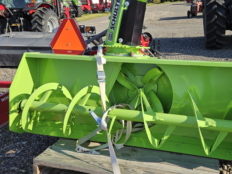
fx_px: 235
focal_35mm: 35
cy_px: 68
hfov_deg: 52.0
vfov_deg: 40.5
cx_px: 146
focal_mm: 5.4
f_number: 1.8
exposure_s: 1/1650
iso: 32
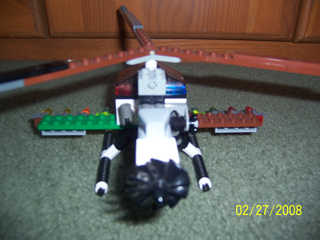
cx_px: 160
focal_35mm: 33
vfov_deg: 42.9
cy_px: 120
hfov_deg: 55.4
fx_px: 305
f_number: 2.8
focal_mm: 5.5
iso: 80
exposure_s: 1/60
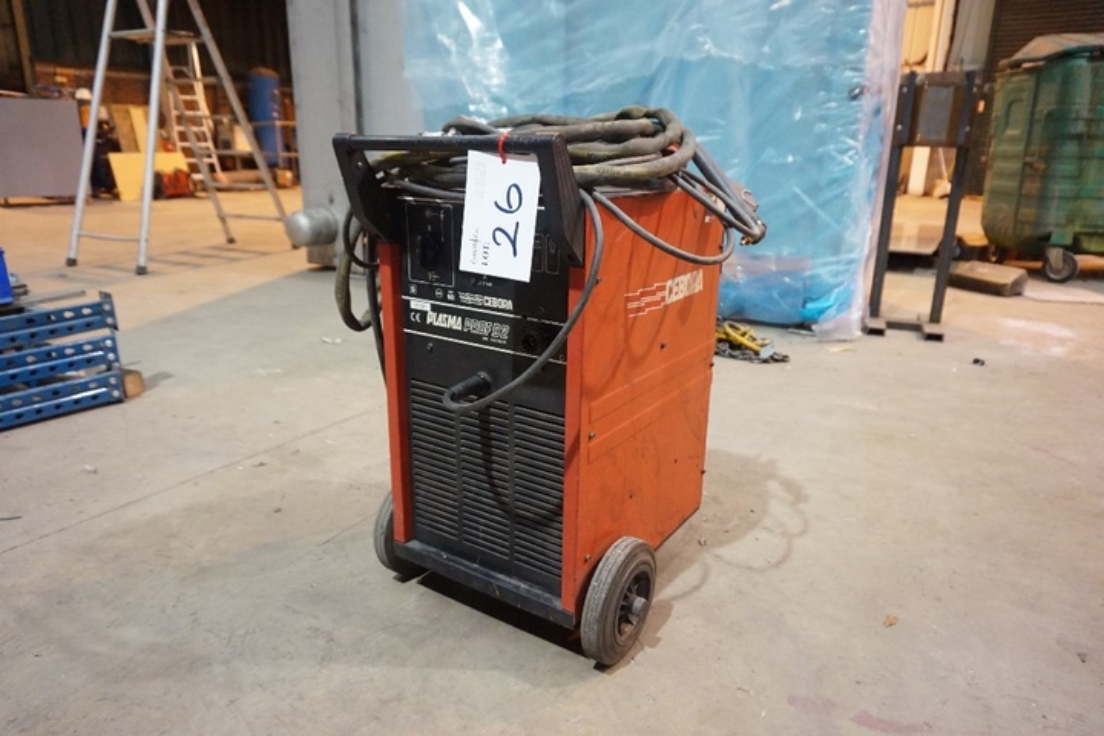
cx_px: 552
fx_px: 736
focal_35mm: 24
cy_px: 368
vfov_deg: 53.1
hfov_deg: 73.7
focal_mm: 16
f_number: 3.5
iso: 3200
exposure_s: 1/80
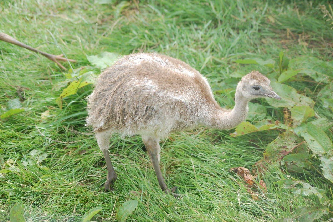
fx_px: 998
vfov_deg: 12.7
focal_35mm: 108
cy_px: 111
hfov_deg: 18.9
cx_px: 166
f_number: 5
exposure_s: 1/400
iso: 400
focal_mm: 72
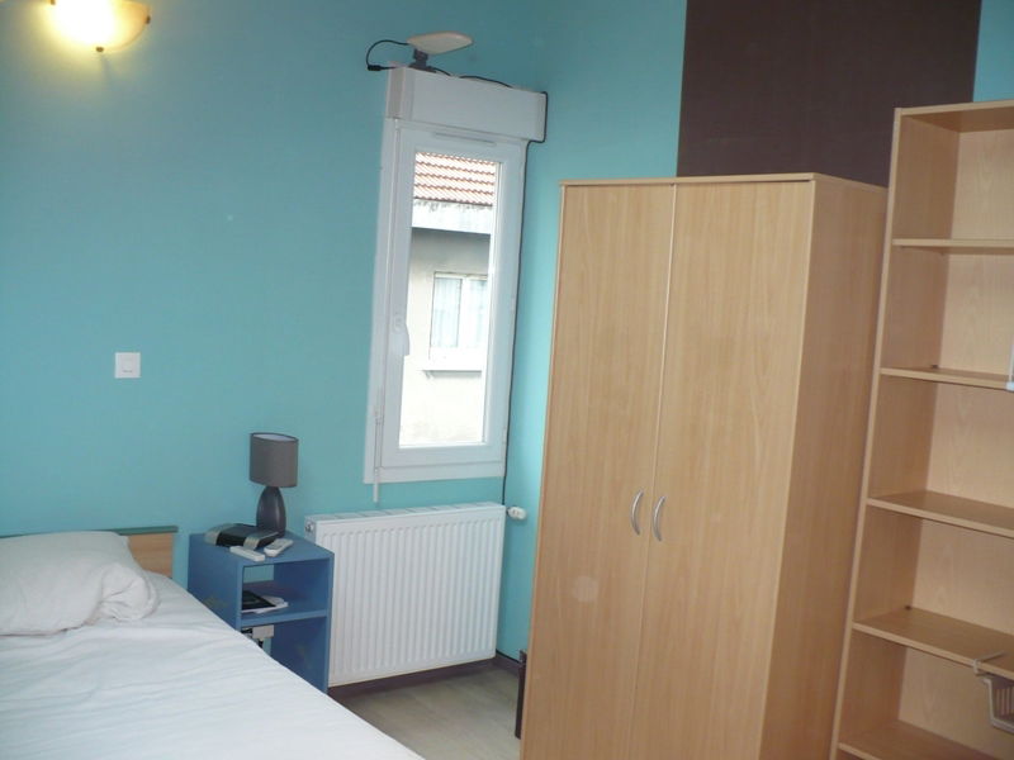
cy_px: 380
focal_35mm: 37
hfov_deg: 50.1
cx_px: 507
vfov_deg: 38.7
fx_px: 1084
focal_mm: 6.1
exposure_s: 1/30
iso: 200
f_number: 2.8
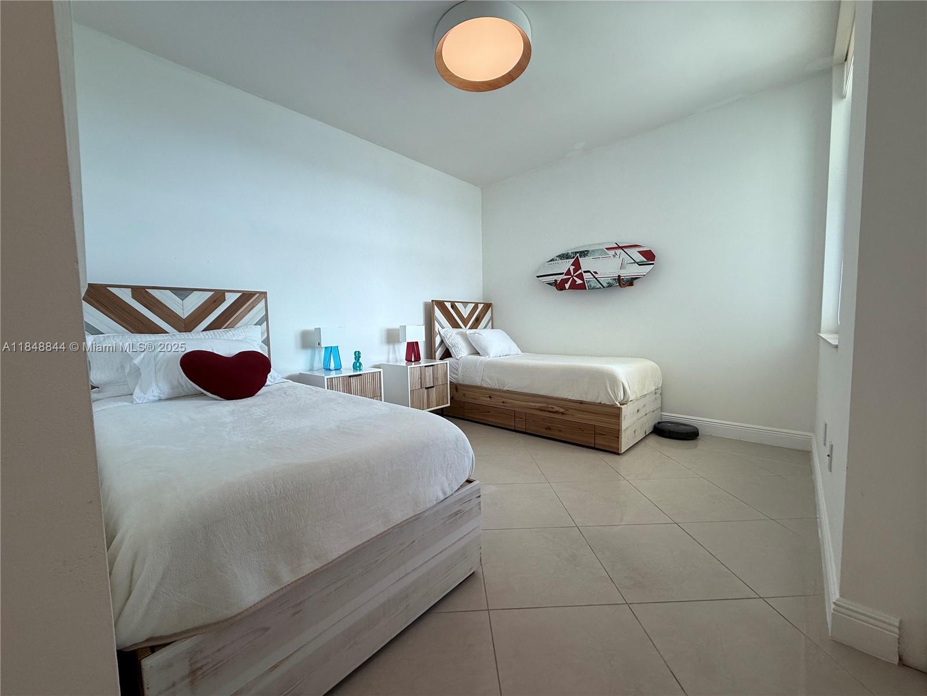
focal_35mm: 14
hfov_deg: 102.1
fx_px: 375
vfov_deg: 85.7
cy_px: 348
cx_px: 464
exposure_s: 1/120
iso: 64
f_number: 2.2
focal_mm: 2.22
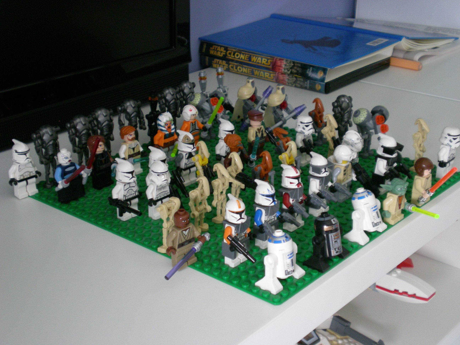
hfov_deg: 34.3
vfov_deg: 26.1
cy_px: 172
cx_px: 230
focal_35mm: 56
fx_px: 744
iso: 200
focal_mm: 9.3
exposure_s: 1/31.4
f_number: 3.9
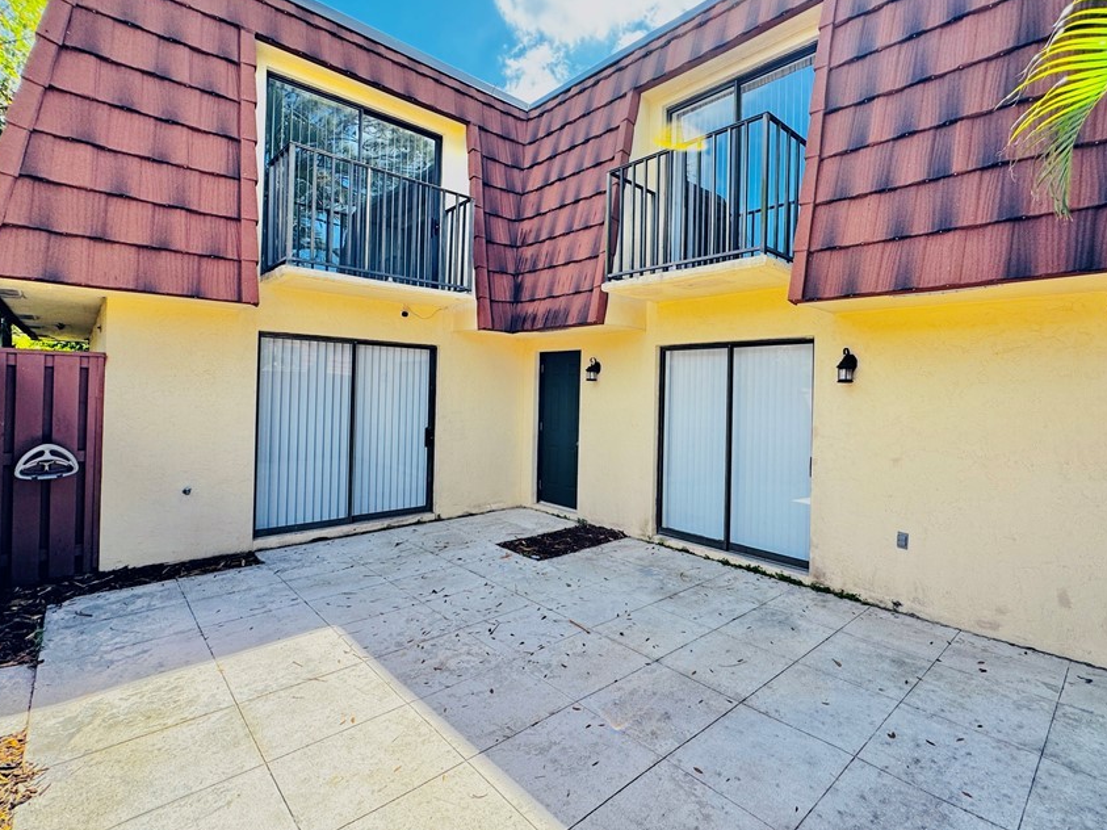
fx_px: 544
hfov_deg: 90.1
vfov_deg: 74.6
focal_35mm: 17
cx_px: 653
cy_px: 387
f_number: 2.2
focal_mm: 2.22
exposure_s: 1/347
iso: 40
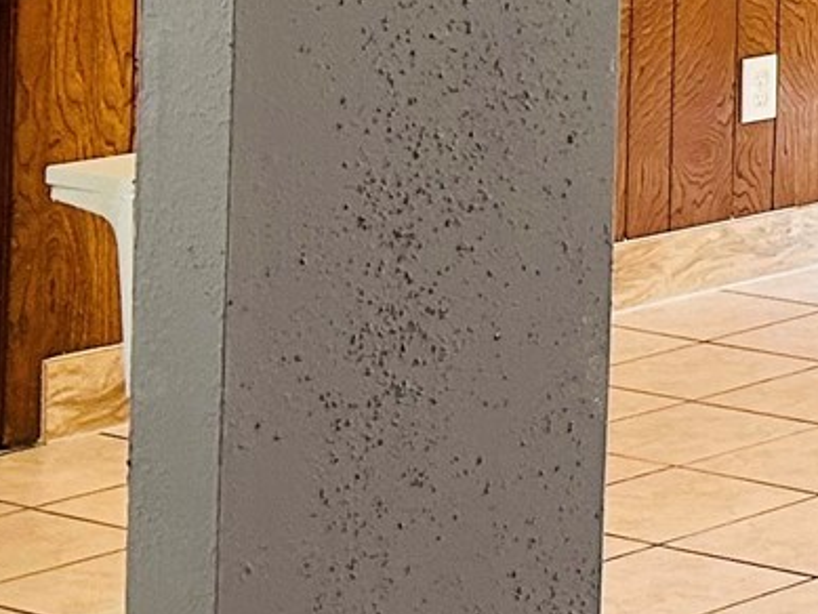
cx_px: 2038
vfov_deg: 10.4
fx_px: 3238
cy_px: -395
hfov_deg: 11.5
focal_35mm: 137
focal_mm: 5.7
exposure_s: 1/60
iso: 125
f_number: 1.5
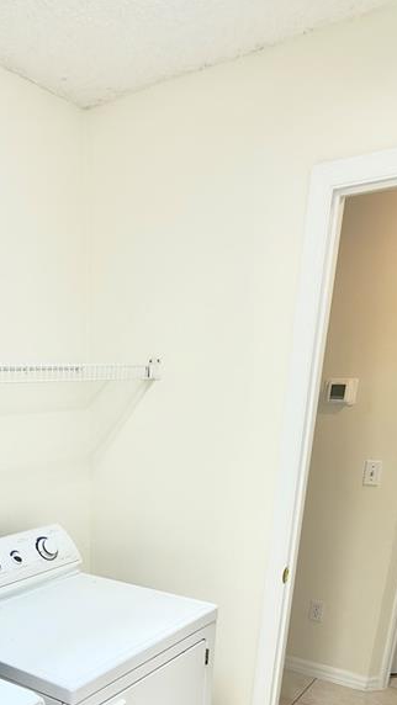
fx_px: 599
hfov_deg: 35.5
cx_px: 79
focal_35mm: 32
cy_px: 619
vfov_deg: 54.2
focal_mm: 2.22
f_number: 2.2
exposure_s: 1/40
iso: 32
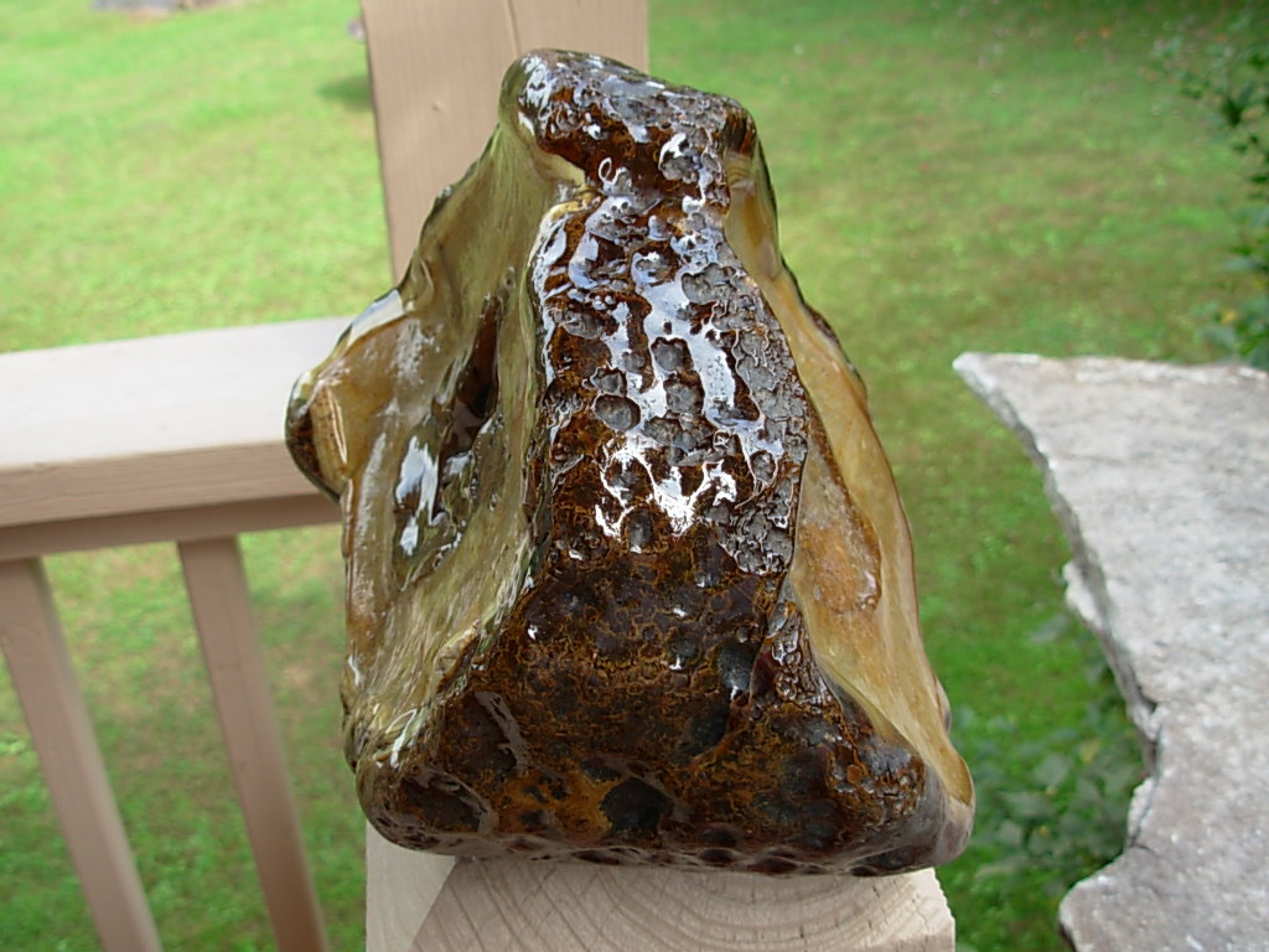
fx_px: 1393
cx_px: 634
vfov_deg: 37.7
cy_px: 476
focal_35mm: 38
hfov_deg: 49.0
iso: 50
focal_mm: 6.3
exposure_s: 1/181
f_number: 2.9
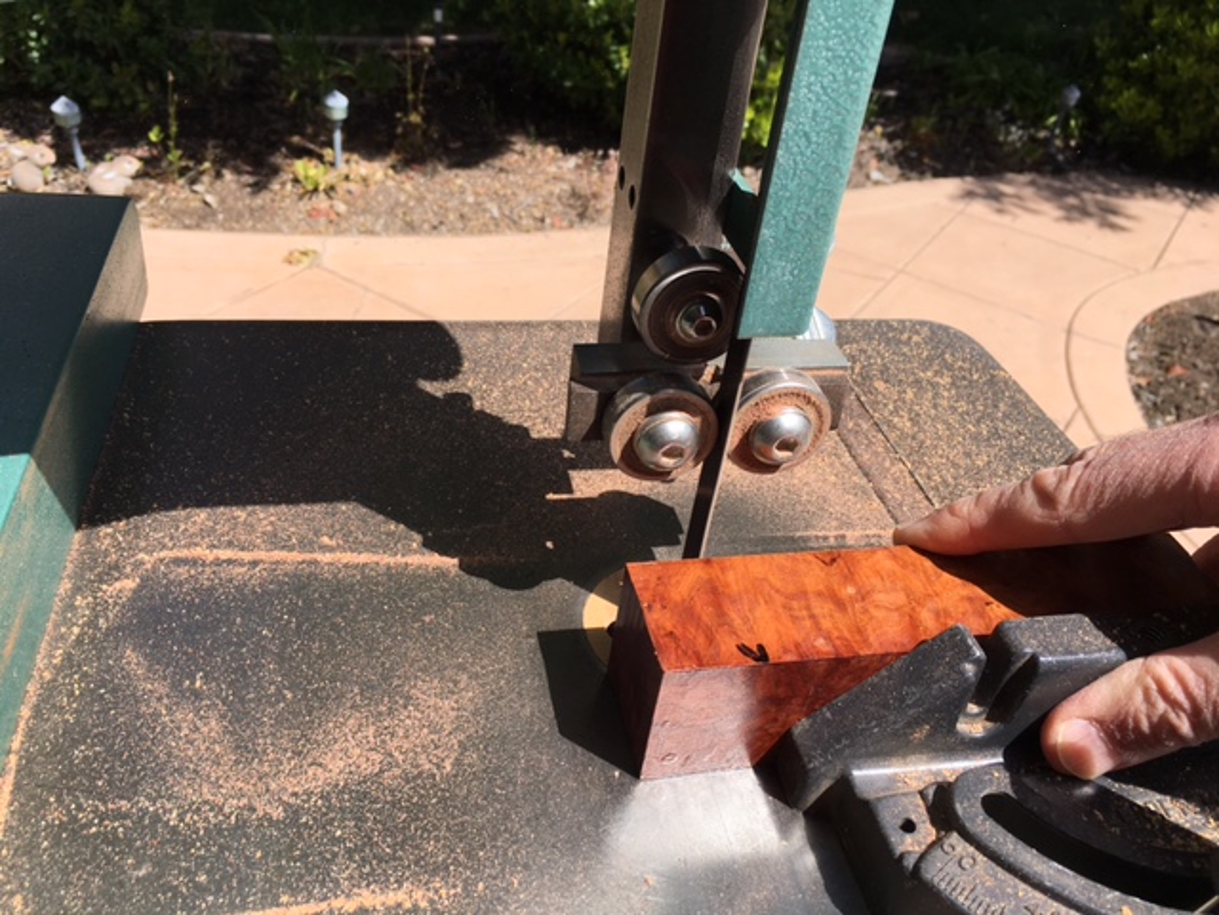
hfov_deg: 61.7
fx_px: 1021
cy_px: 458
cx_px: 610
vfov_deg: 48.2
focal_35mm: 29
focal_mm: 4.15
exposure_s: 1/1326
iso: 25
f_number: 2.2
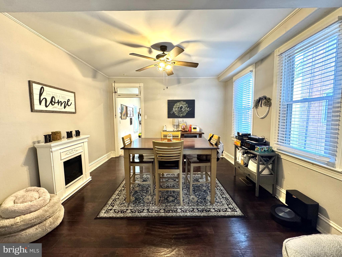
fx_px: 138
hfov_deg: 102.1
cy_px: 128
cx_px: 171
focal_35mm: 14
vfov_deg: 85.7
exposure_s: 1/60
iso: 320
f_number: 2.2
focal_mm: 2.22
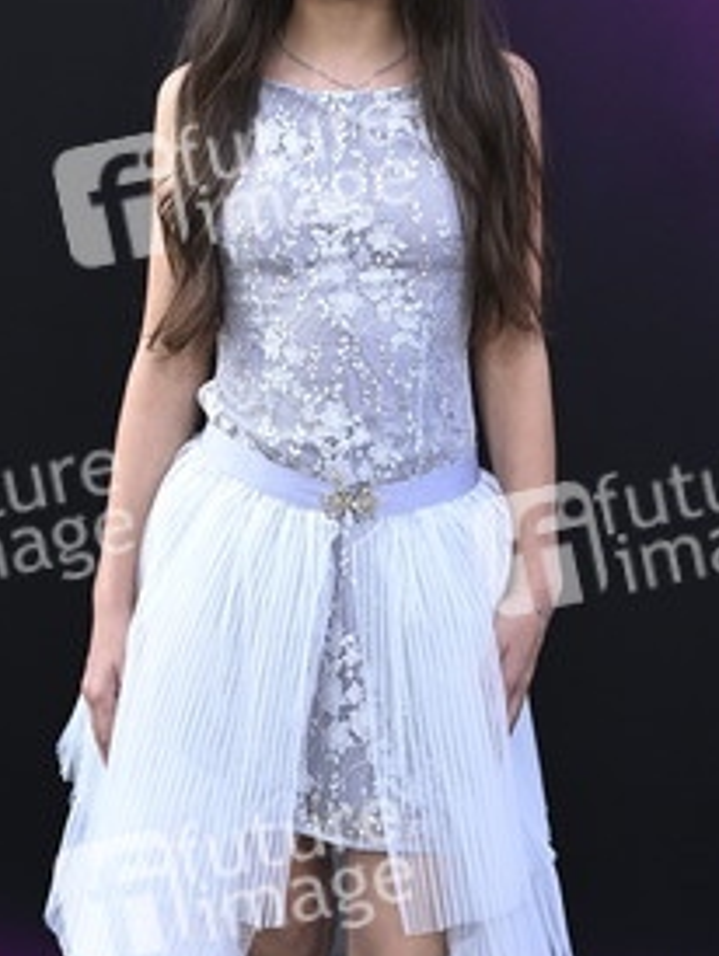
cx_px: 335
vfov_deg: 17.1
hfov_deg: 12.9
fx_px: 3180
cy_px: 359
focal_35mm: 115
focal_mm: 82
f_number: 6.3
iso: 1000
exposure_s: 1/320
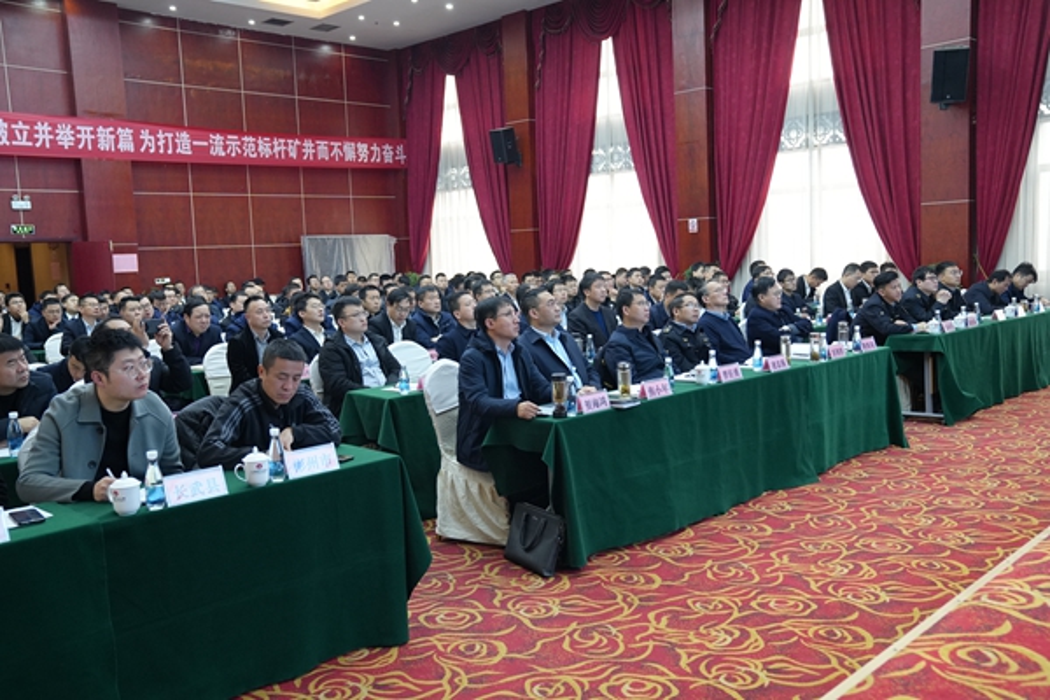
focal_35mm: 32
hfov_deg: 58.7
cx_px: 525
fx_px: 933
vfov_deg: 41.1
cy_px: 350
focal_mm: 32
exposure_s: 1/160
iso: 2500
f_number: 4
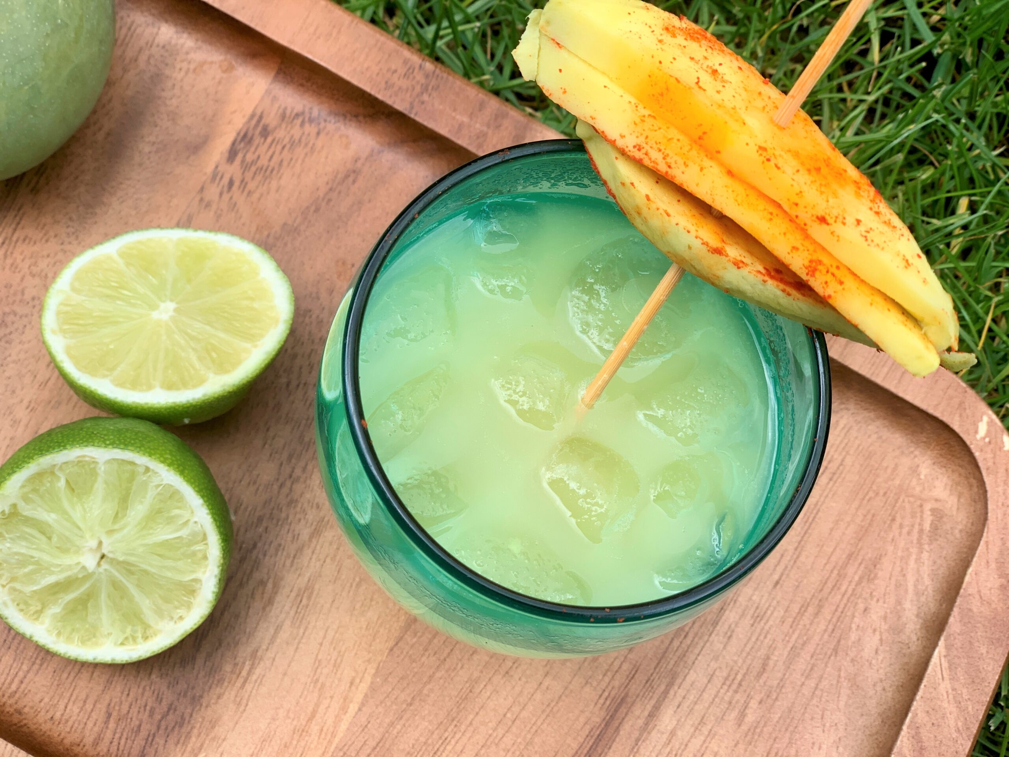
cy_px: 378
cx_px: 504
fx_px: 1516
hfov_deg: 36.8
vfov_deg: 28.0
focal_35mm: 52
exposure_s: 1/232
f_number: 2.4
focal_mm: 6
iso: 16
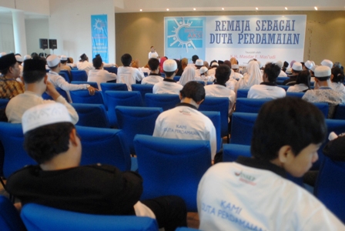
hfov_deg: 61.9
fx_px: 288
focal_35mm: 30
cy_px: 116
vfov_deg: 43.7
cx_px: 172
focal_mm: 20
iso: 500
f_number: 2.8
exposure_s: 1/25
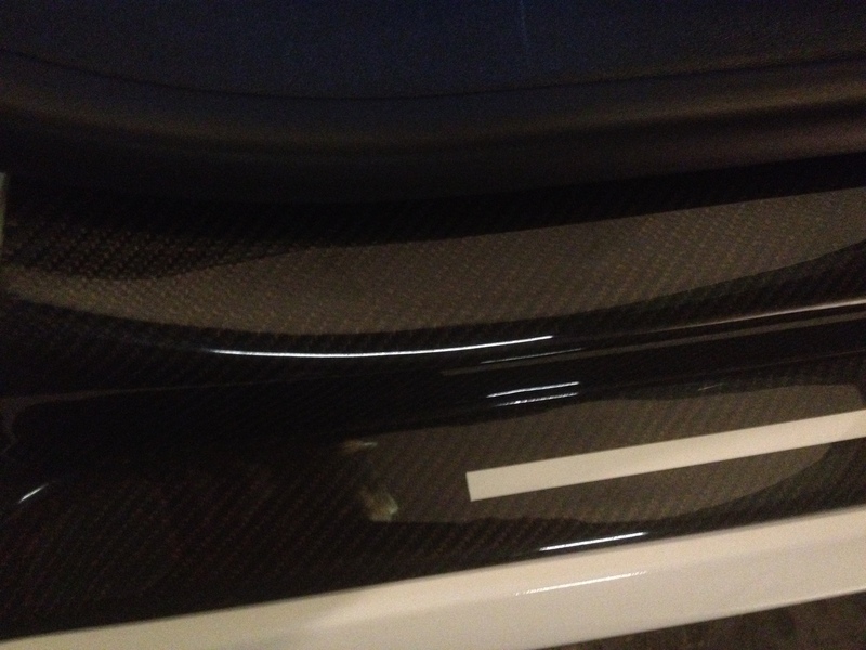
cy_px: 325
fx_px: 876
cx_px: 433
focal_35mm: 35
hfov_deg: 52.6
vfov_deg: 40.7
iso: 800
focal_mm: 4.28
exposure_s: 1/15
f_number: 2.4
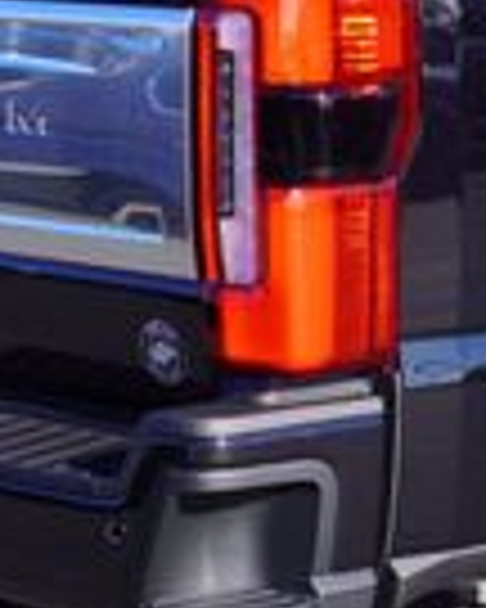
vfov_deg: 11.5
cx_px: 702
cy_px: 306
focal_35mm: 167
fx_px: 3007
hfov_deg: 9.0
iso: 100
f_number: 8
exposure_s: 1/125
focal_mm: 25
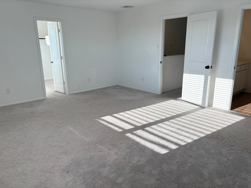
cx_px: 126
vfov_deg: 53.1
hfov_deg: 67.3
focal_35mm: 26
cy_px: 94
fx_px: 189
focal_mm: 5.96
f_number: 1.6
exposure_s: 1/561
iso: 64
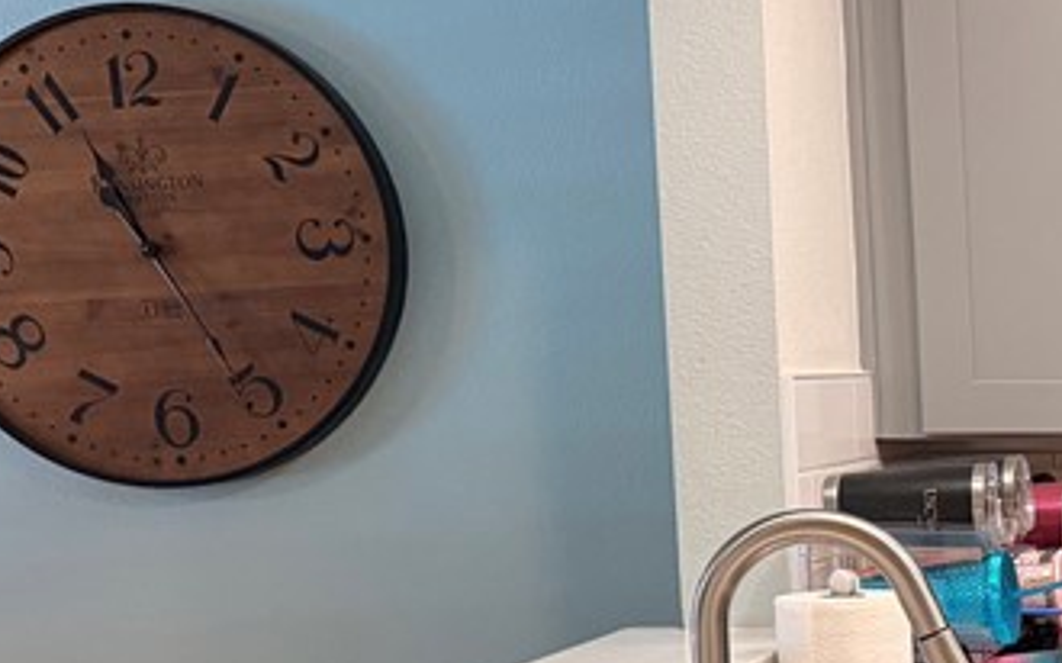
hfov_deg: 22.5
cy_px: 634
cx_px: 1493
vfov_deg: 16.2
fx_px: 2286
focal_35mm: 79
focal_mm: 6.76
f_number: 1.78
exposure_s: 1/60
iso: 320
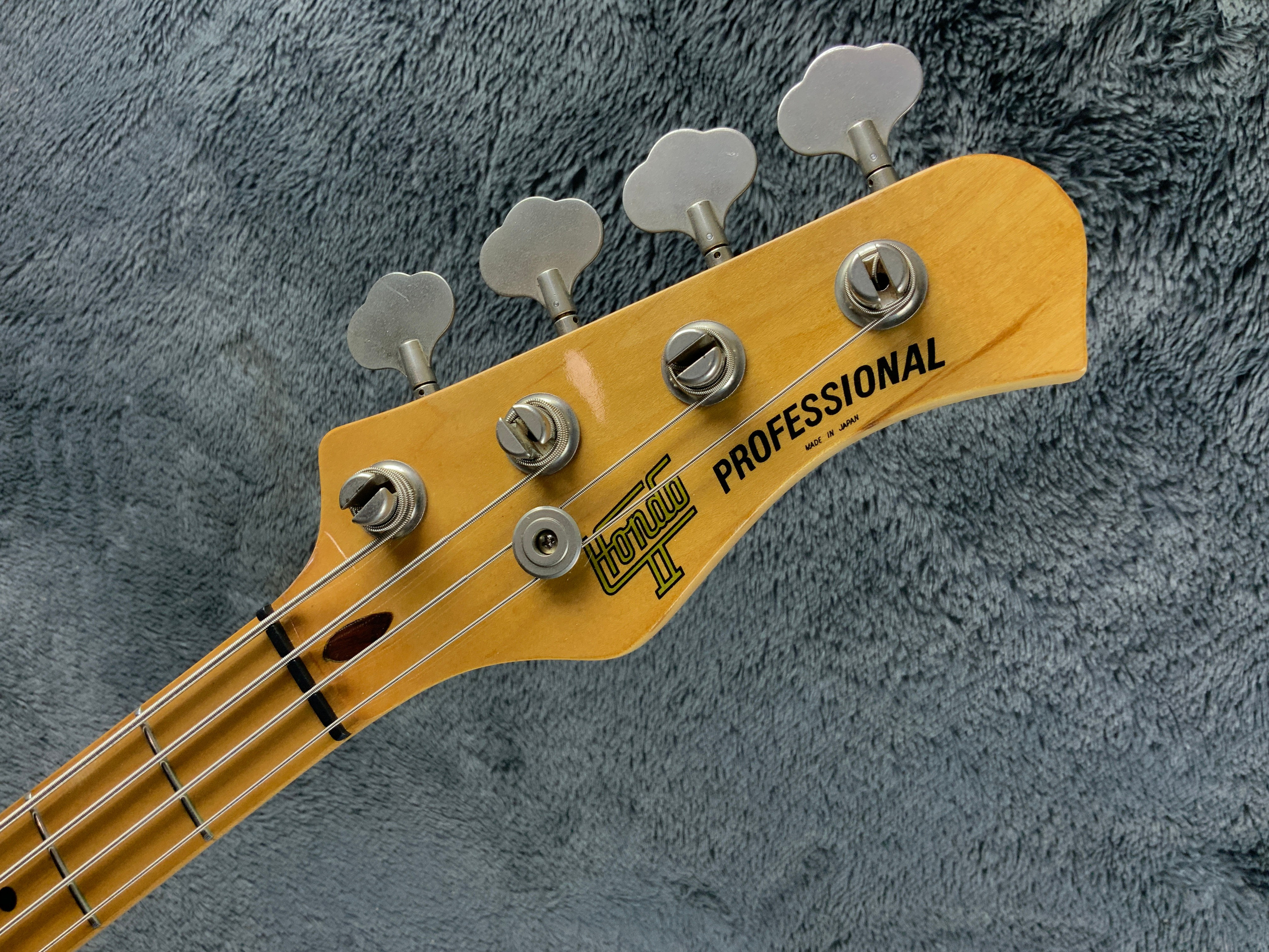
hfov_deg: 61.7
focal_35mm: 29
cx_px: 634
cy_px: 476
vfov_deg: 48.2
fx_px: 1063
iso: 50
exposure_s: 1/50
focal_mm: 3
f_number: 1.8
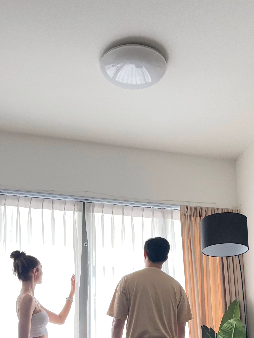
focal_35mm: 48
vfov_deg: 36.1
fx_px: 470
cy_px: 330
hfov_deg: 30.1
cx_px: 165
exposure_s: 1/60
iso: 500
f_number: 1.78
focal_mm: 6.86
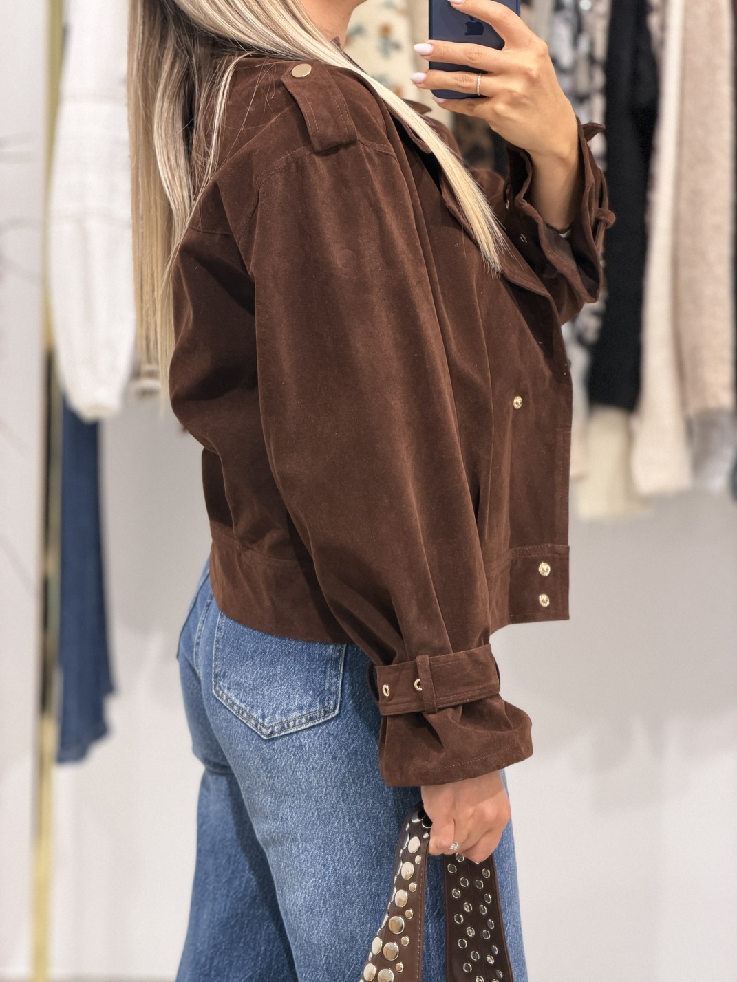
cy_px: 491
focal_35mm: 100
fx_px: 2839
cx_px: 368
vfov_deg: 19.6
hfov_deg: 14.8
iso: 250
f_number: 2.8
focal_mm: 16.89
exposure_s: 1/100
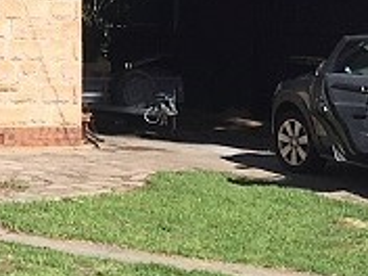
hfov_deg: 13.7
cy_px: -88
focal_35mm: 132
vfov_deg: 11.0
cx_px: -251
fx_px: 1403
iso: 32
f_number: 2.2
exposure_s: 1/2326
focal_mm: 4.15
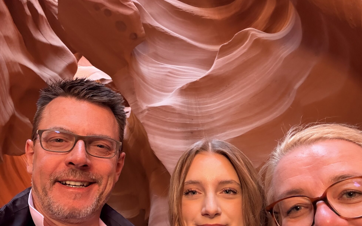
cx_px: 175
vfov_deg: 39.1
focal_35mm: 32
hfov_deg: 59.6
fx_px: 316
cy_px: 147
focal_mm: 2.69
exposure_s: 1/60
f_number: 1.9
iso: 250
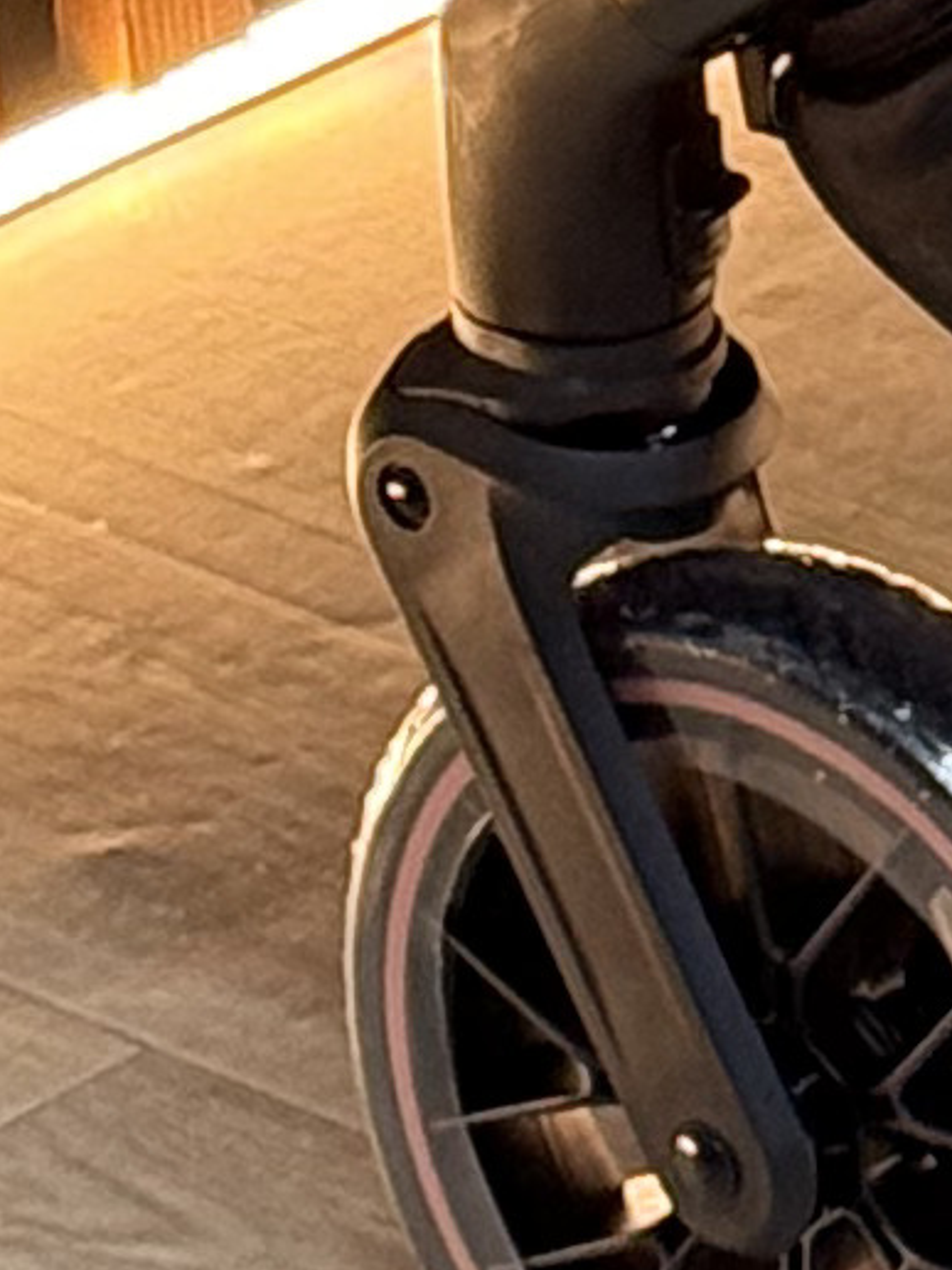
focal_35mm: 375
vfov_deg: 5.1
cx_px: 2686
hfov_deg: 3.9
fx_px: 13751
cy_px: -1661
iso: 250
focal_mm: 6.76
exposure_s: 1/33
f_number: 1.78
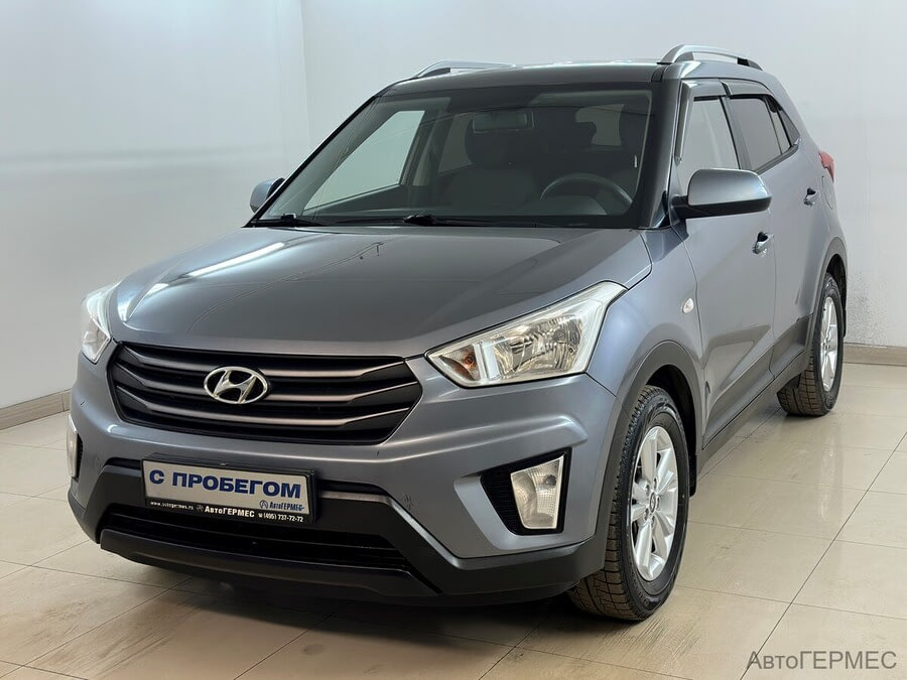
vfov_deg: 30.3
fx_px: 1258
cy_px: 340
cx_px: 454
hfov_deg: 39.7
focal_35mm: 48
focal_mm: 6.86
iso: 64
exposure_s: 1/100
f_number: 1.78
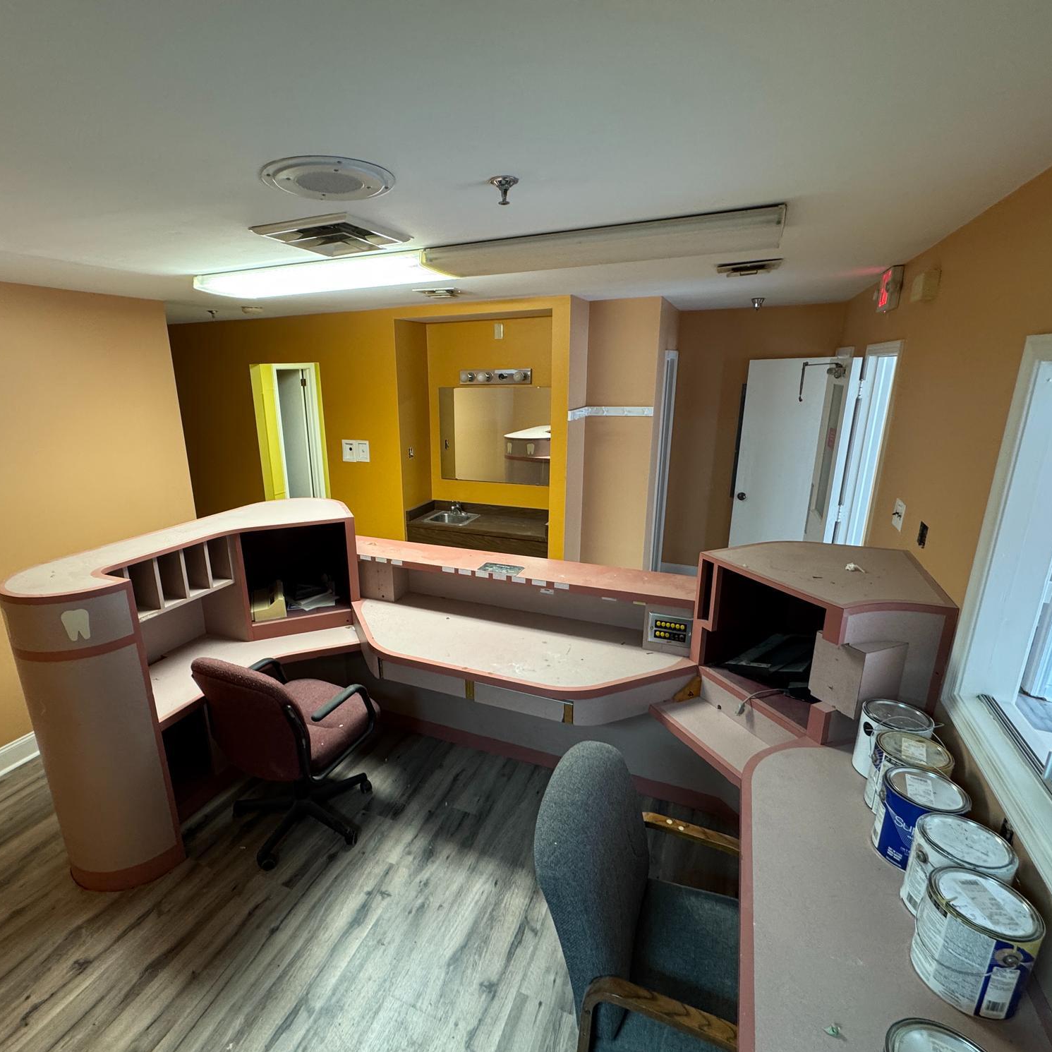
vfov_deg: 83.9
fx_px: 585
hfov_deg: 83.7
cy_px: 541
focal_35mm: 17
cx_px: 468
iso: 200
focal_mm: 2.22
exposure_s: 1/60
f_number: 2.2
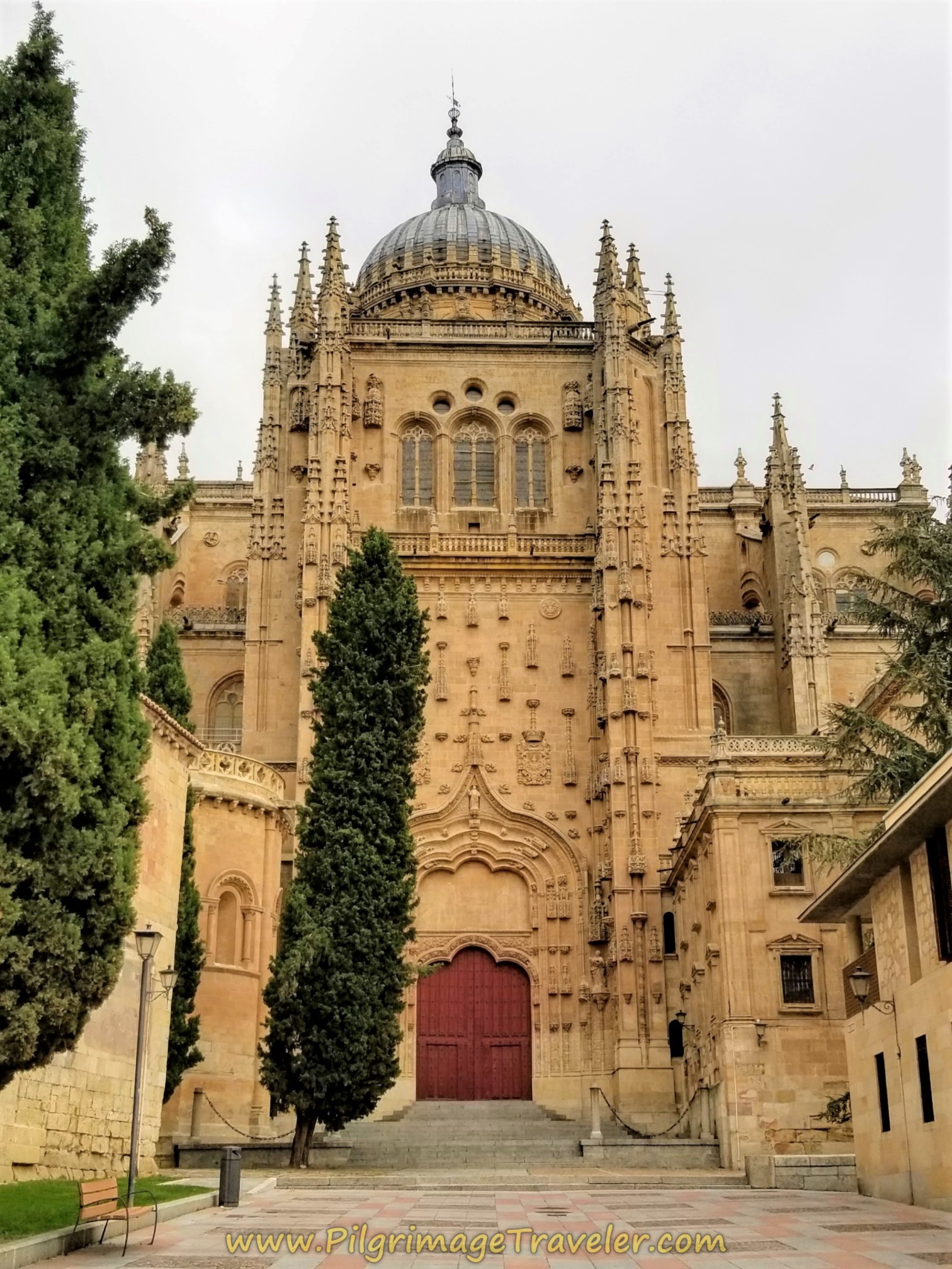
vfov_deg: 67.3
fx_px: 953
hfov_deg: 53.1
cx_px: 476
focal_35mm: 26
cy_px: 634
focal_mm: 4.3
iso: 50
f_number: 1.7
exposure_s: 1/2576
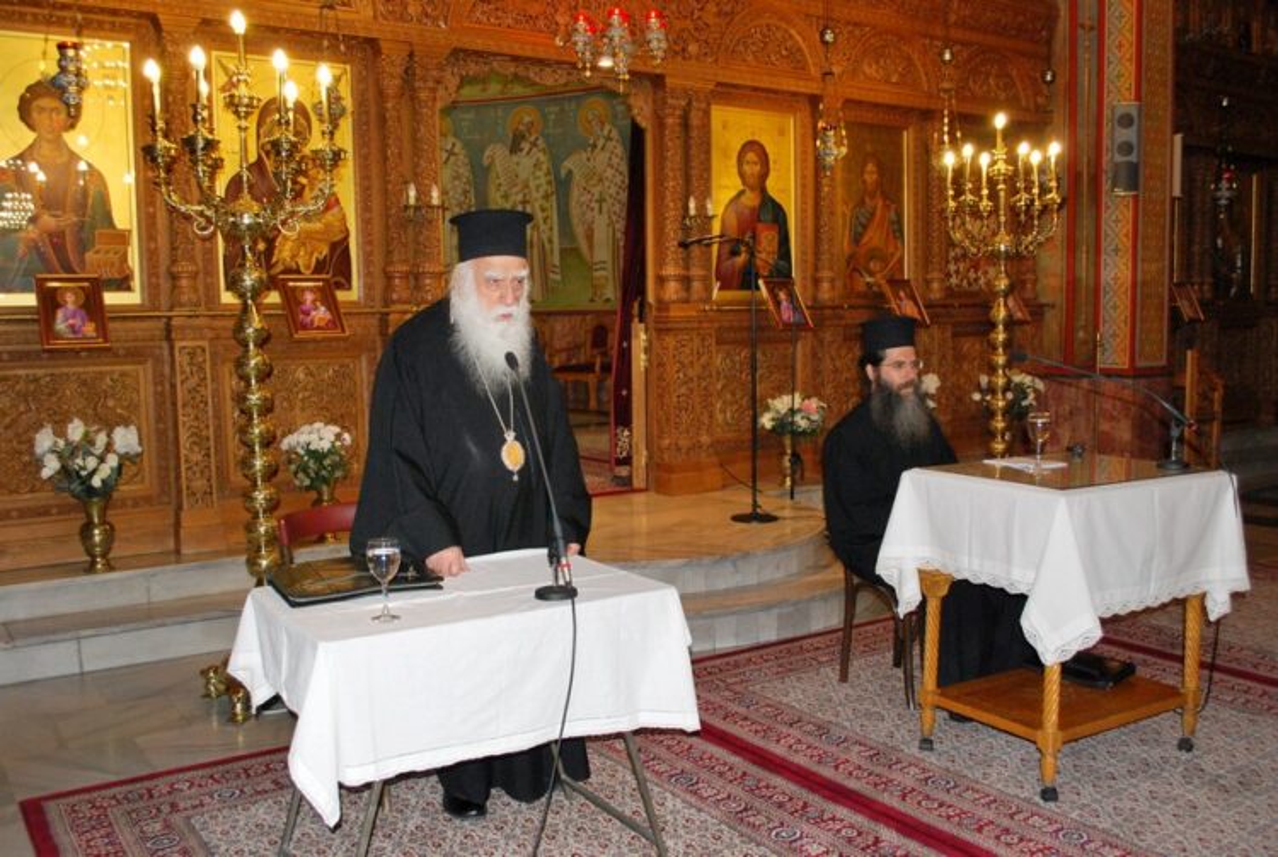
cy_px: 428
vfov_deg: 40.1
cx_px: 639
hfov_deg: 57.1
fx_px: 1174
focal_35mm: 33
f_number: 5
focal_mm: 22
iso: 800
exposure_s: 1/60
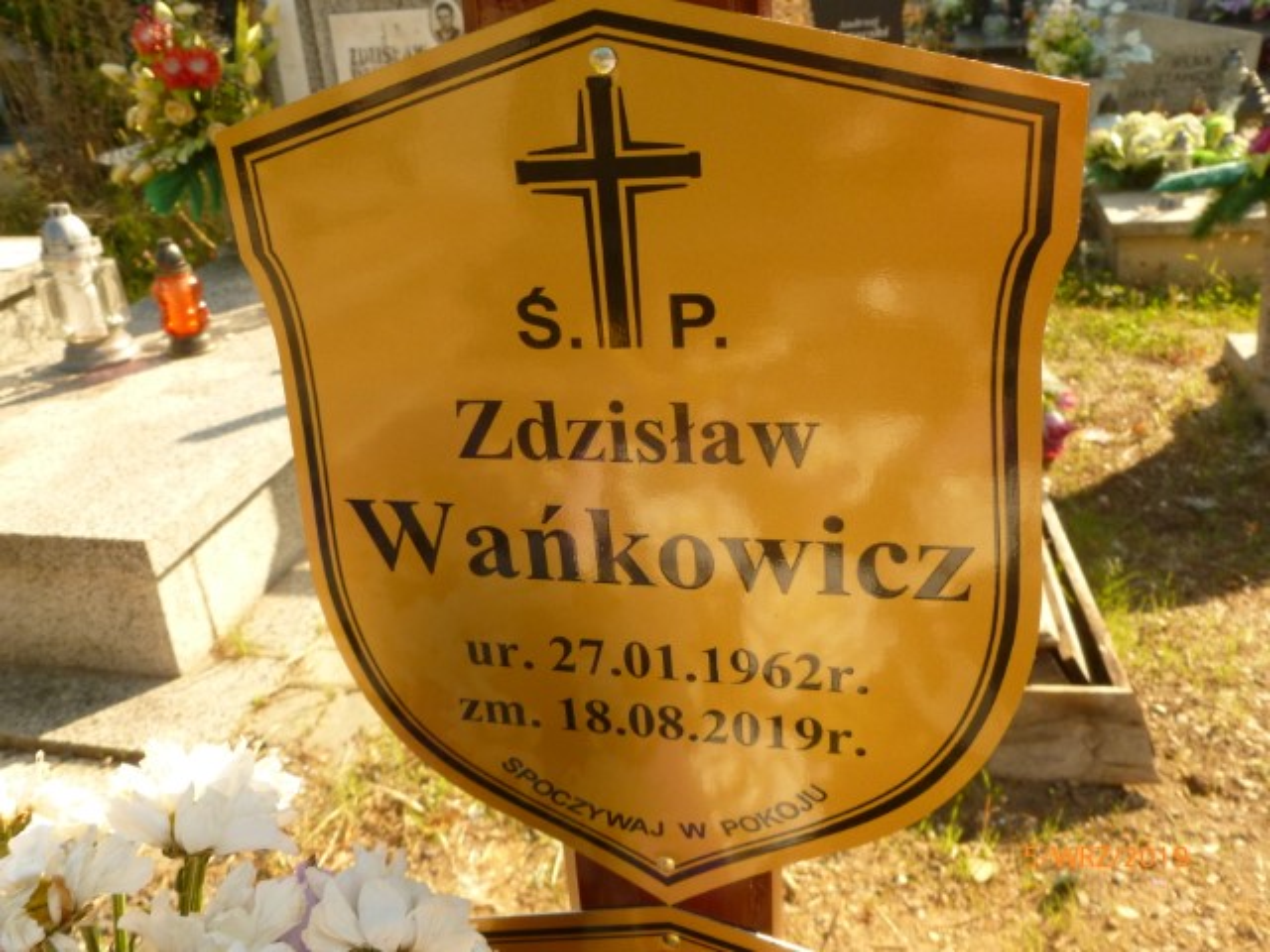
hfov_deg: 63.4
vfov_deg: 49.7
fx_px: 1027
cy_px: 476
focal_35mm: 28
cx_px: 635
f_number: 3.3
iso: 200
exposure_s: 1/640
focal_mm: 5
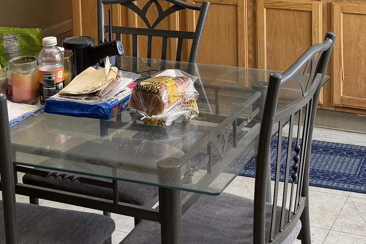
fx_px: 752
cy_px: -42
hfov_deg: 27.3
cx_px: 216
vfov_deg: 17.6
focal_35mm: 74
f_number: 1.78
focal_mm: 6.76
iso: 125
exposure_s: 1/60
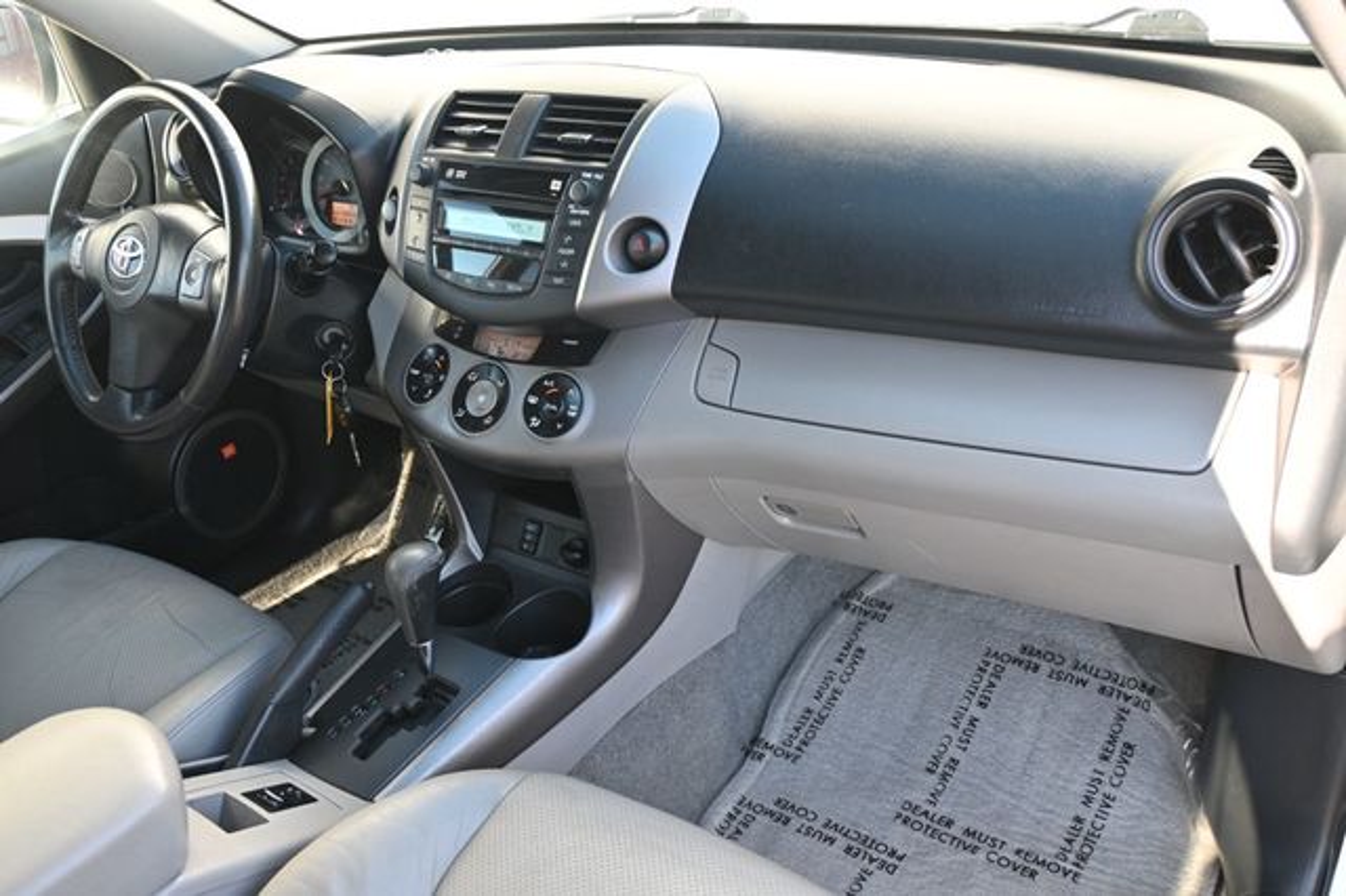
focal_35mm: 32
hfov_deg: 59.5
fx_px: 1177
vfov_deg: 41.7
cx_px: 673
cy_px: 448
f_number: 4
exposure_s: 1/125
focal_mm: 21
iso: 450
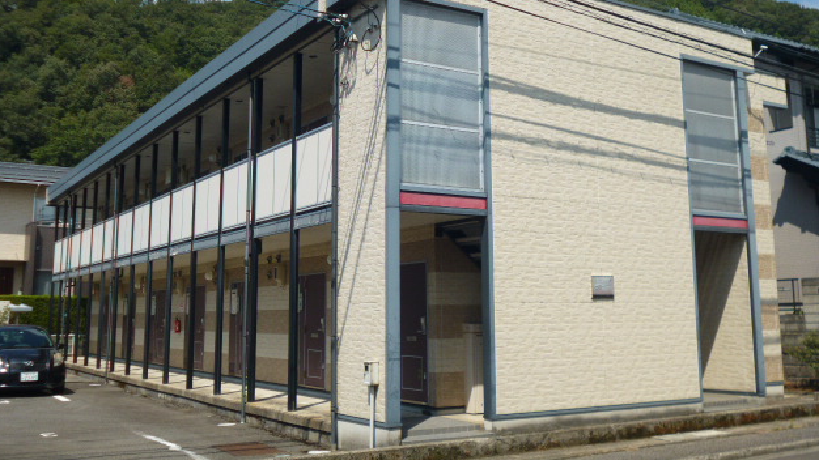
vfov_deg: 30.3
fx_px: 847
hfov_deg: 51.6
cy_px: 169
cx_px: 403
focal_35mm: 39
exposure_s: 1/160
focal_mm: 6.3
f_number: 10
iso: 100
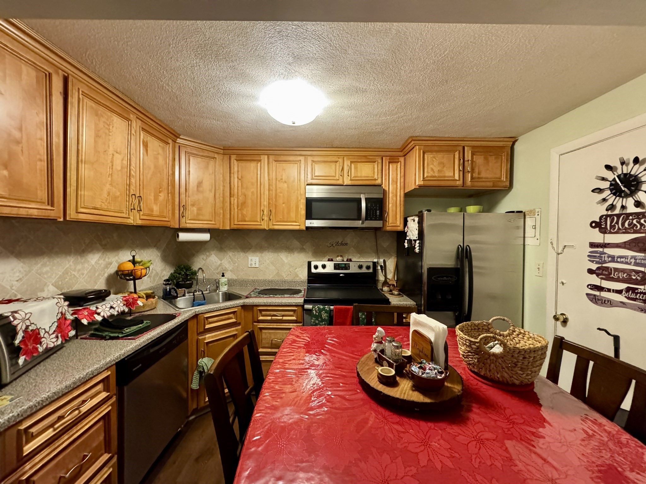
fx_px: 261
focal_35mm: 14
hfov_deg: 102.1
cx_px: 323
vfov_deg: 85.7
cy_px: 242
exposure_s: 1/60
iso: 1250
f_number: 2.2
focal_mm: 2.22
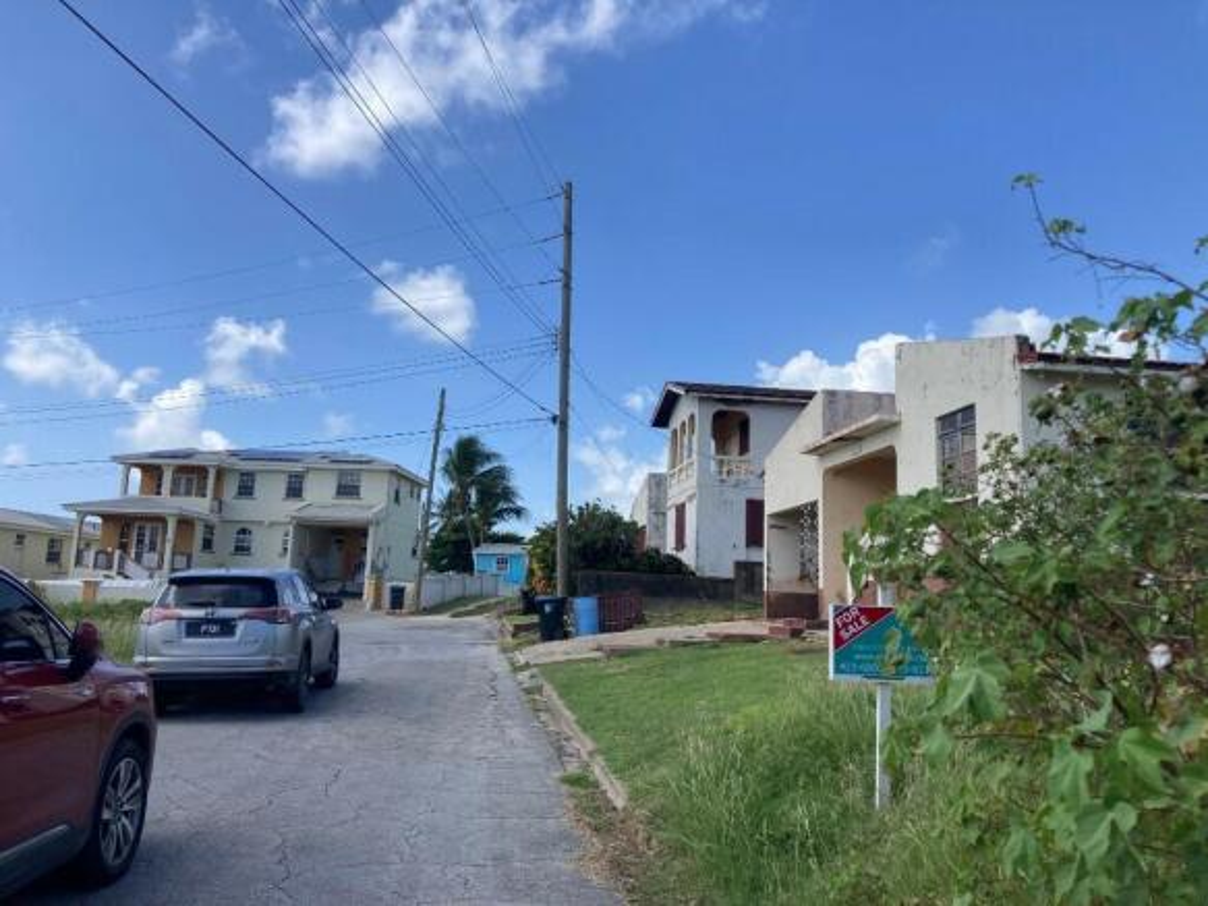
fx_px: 977
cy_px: 453
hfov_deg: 63.5
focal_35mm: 28
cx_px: 604
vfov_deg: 49.7
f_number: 1.8
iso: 20
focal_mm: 3.99
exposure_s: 1/2183
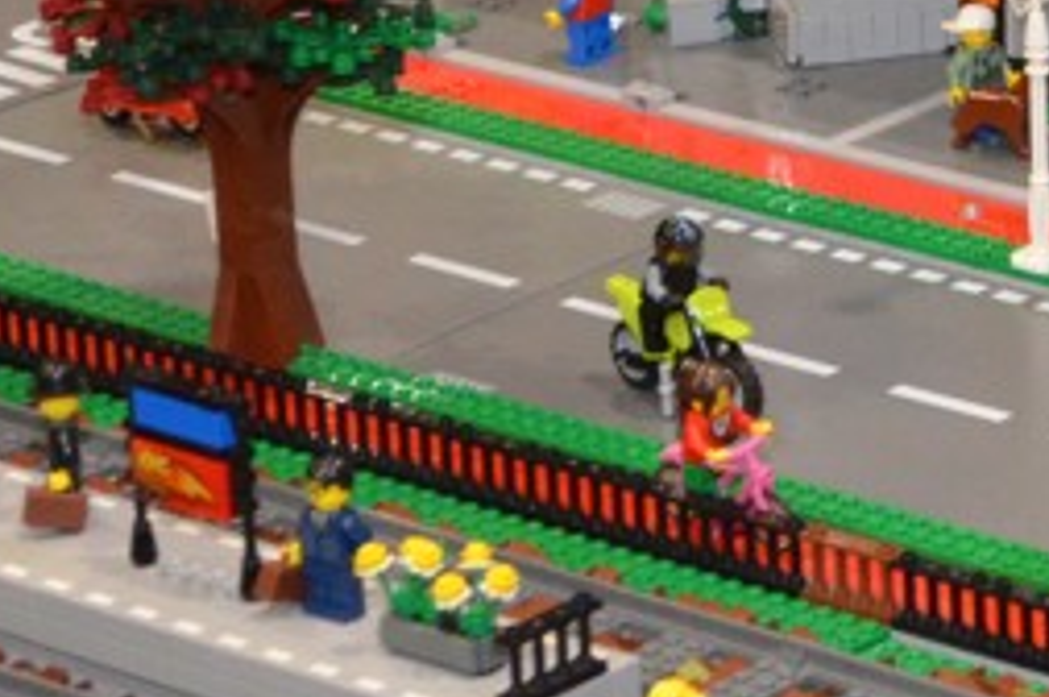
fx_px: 6897
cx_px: 1754
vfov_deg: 5.8
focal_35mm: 237
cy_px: -108
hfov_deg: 8.4
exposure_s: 1/60
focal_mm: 40
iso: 3200
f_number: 5.3
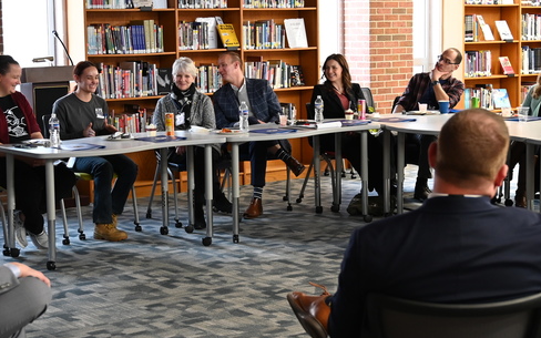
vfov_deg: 16.9
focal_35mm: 77
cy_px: 151
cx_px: 256
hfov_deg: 26.8
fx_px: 1135
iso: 1000
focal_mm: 36
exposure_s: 1/125
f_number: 4
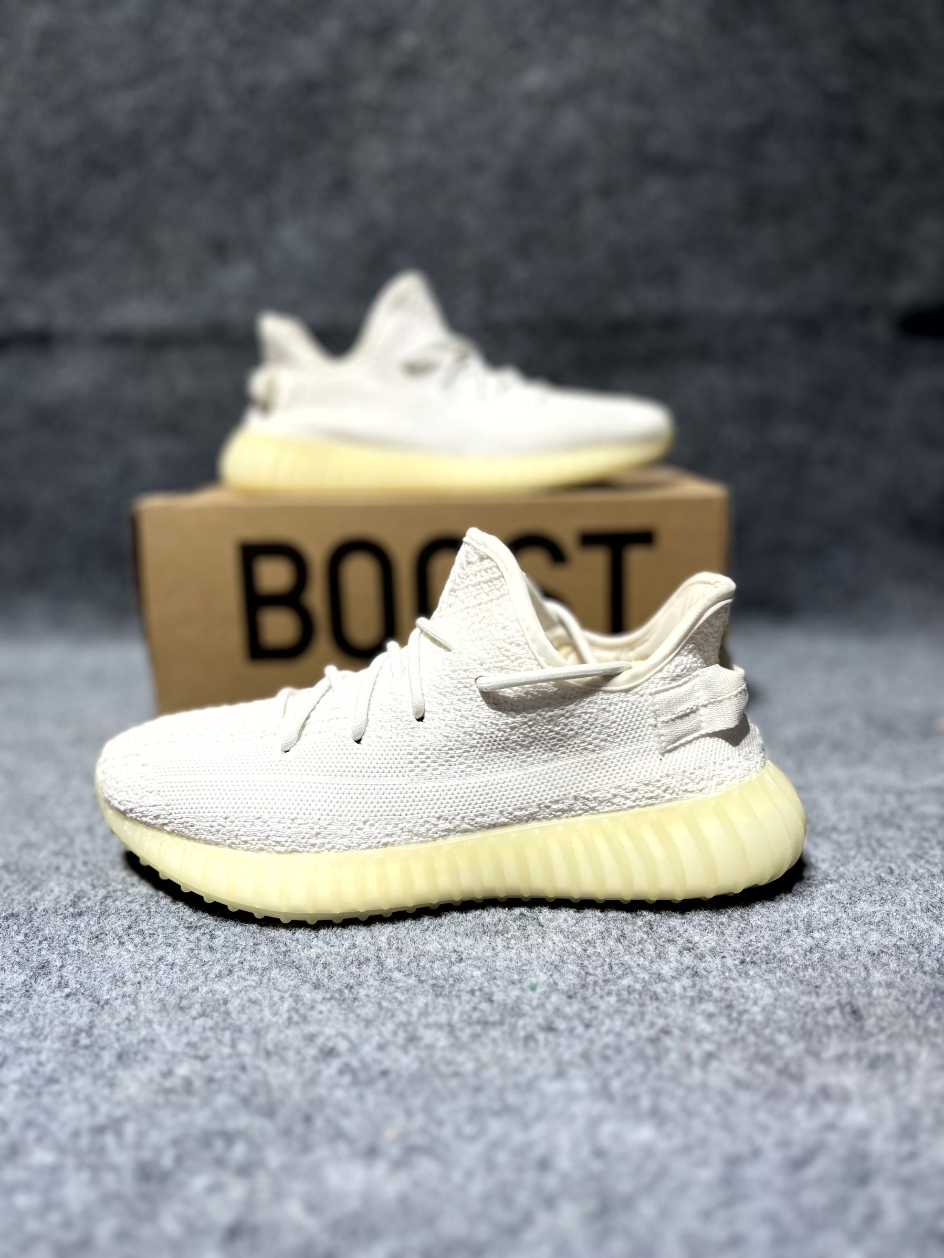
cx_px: 472
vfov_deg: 67.3
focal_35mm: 26
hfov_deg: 53.1
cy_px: 629
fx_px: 946
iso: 40
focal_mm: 5.1
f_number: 1.6
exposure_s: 1/195
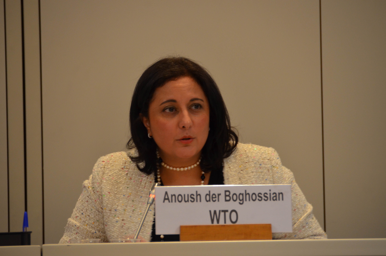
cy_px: 128
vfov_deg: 3.8
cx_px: 193
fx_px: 3852
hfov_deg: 5.7
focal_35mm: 360
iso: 1000
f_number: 5.6
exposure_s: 1/30
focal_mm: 240
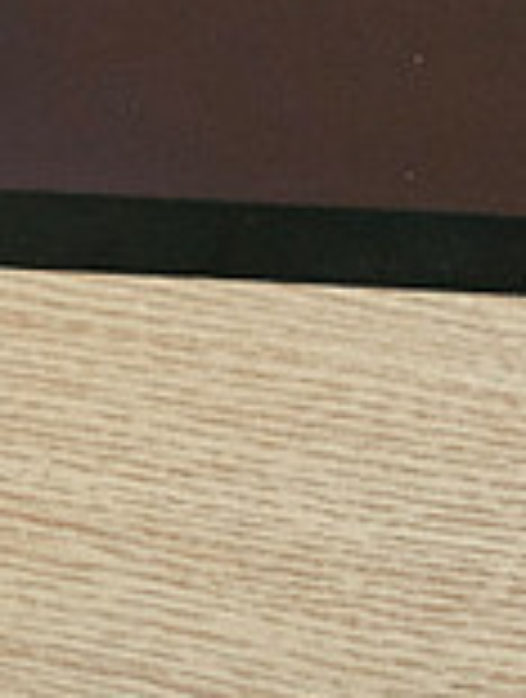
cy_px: -923
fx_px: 2240
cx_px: 474
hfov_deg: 13.3
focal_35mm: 111
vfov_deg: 13.5
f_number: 1.8
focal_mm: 5.4
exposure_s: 1/120
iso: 1000
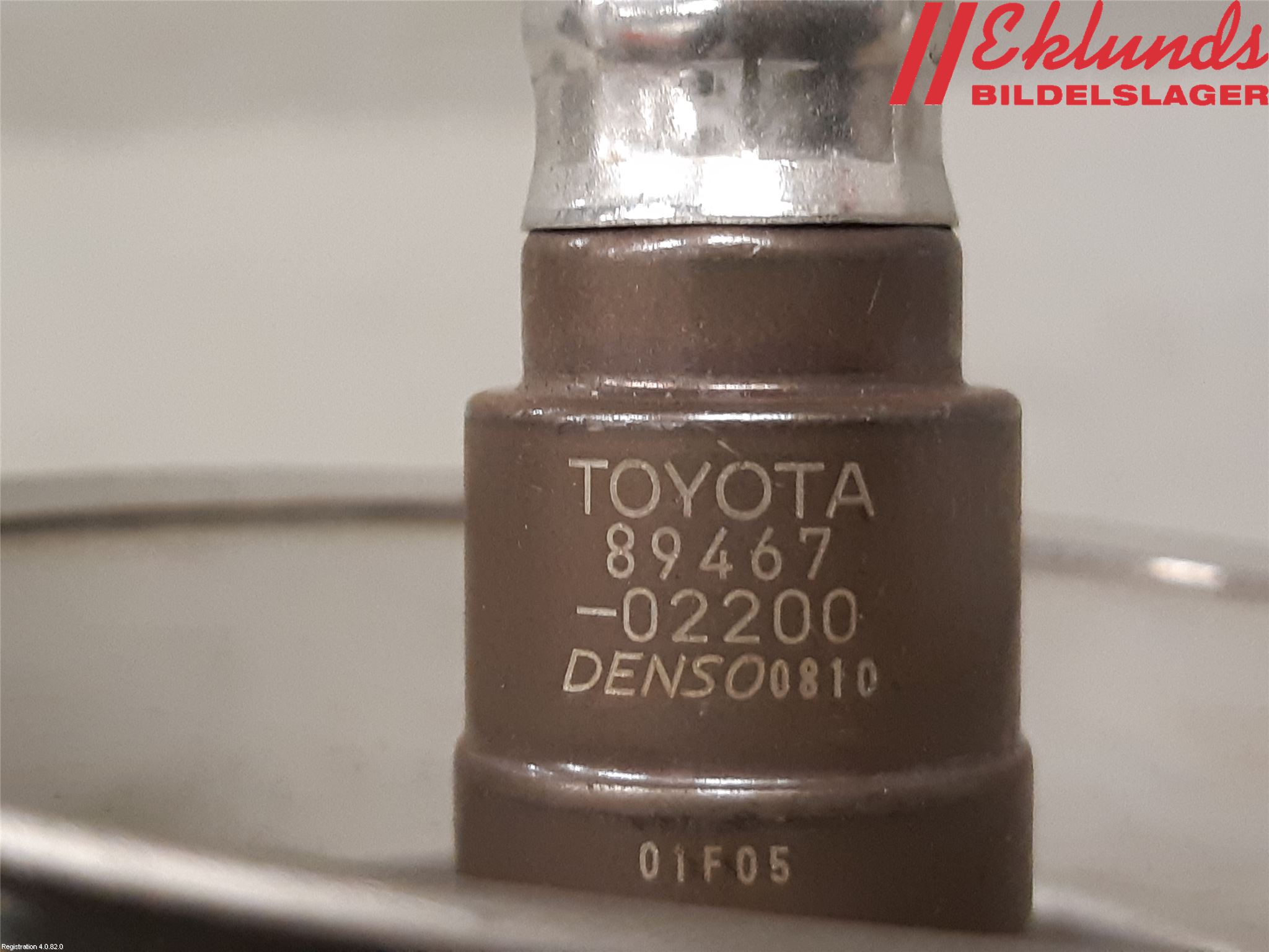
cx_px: 634
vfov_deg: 53.1
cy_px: 476
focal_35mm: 26
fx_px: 953
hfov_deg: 67.3
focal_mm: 3.93
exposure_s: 1/50
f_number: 1.7
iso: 250
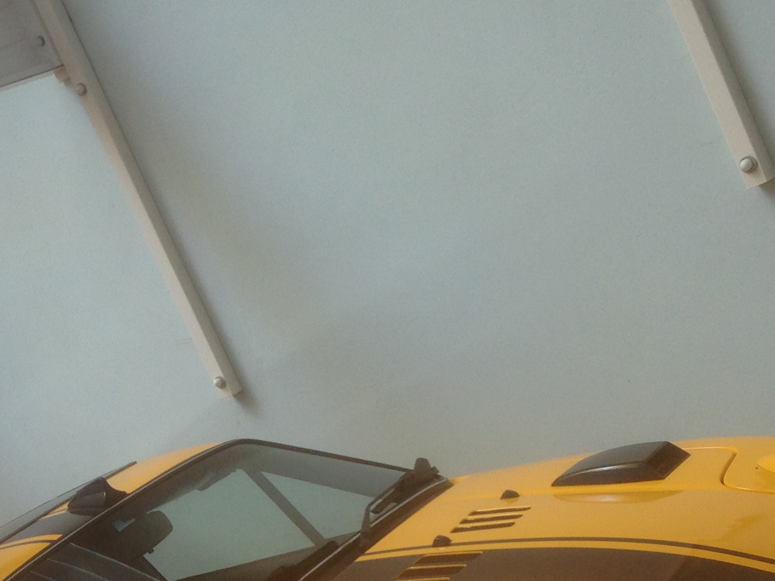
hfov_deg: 23.6
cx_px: 107
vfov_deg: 17.9
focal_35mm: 81
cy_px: 548
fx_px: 1813
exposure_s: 1/2358
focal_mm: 4.12
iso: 50
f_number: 2.4
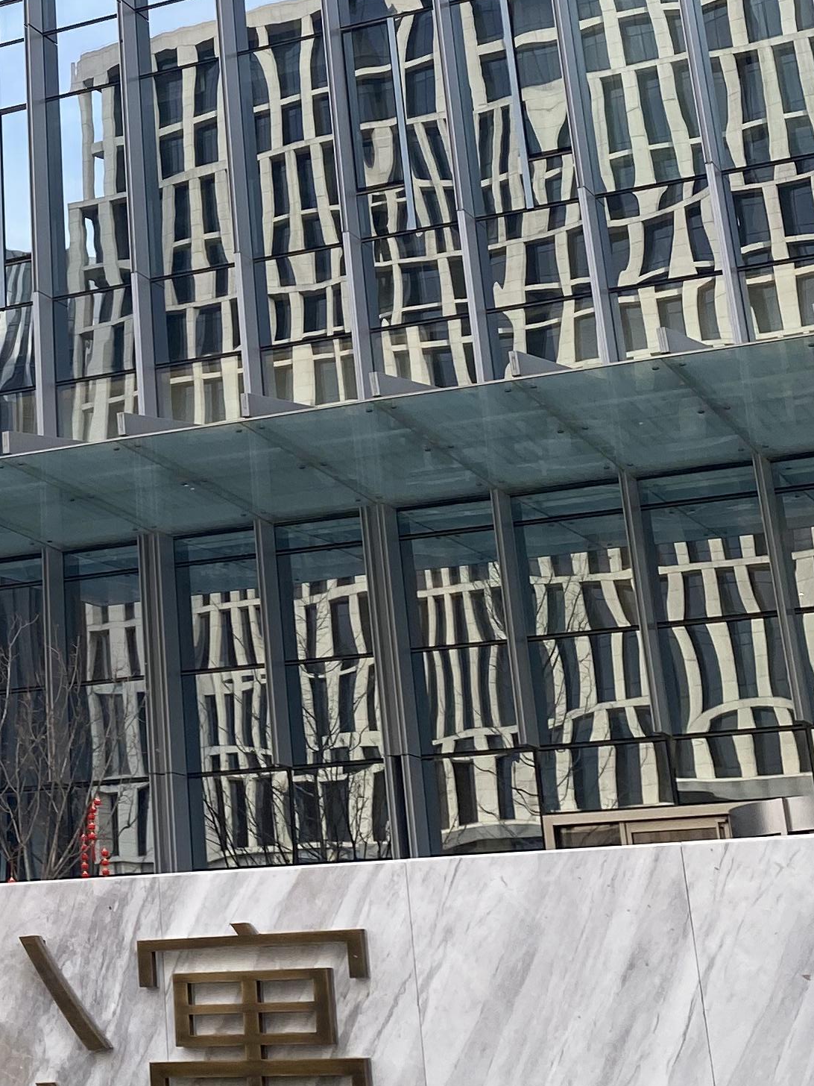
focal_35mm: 72
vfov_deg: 26.0
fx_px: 2257
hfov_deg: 19.7
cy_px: 75
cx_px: -55
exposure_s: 1/451
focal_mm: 4.25
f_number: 1.8
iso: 32
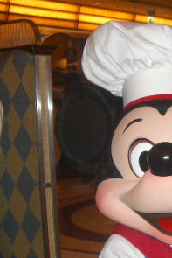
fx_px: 565
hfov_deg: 15.7
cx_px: 268
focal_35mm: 79
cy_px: 159
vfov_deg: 25.6
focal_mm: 5.8
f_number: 2.6
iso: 100
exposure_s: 1/60
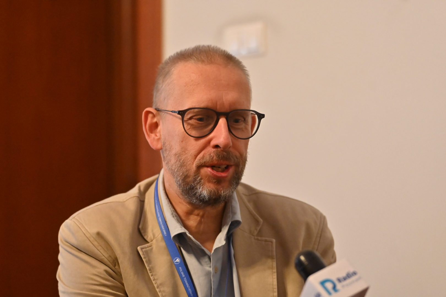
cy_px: 148
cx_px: 223
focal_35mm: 94
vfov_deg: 14.6
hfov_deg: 21.7
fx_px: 1164
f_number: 2.8
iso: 5000
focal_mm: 94
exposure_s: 1/400
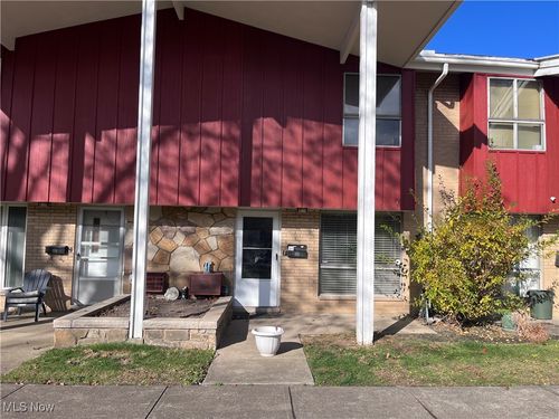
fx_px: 420
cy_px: 210
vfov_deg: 53.1
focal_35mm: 26
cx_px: 280
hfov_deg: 67.3
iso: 50
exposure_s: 1/2825
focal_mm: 5.1
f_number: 1.6
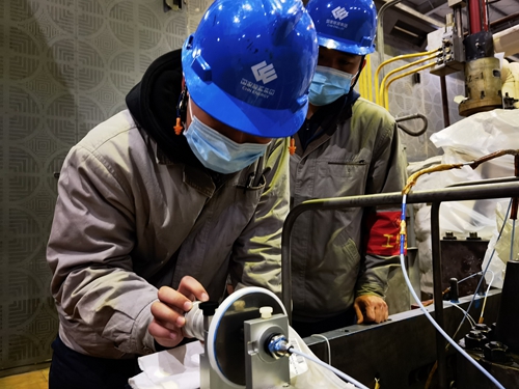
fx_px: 405
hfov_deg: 65.3
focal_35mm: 27
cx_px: 260
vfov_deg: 51.4
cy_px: 194
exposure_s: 1/25
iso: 500
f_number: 1.9
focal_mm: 6.67
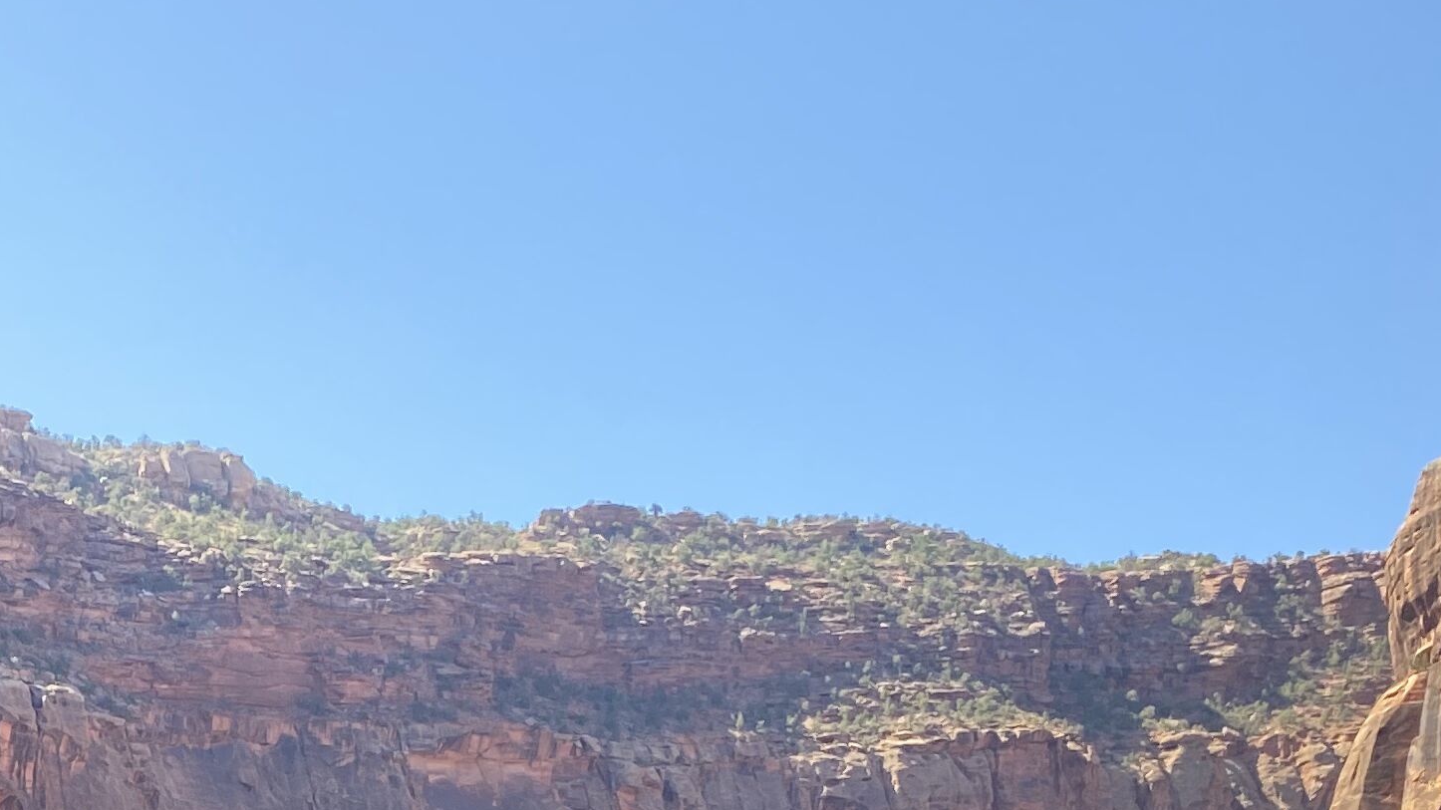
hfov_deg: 26.8
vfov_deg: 13.7
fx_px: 3018
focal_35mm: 79
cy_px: 1452
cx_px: 540
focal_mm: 4.25
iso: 32
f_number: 1.8
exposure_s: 1/541
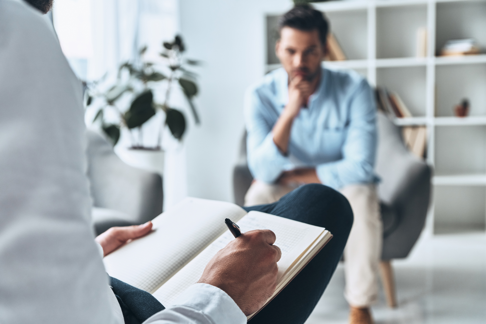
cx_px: 243
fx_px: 608
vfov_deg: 29.9
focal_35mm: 45
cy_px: 162
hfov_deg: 43.6
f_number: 3.5
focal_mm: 45
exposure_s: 1/250
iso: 400
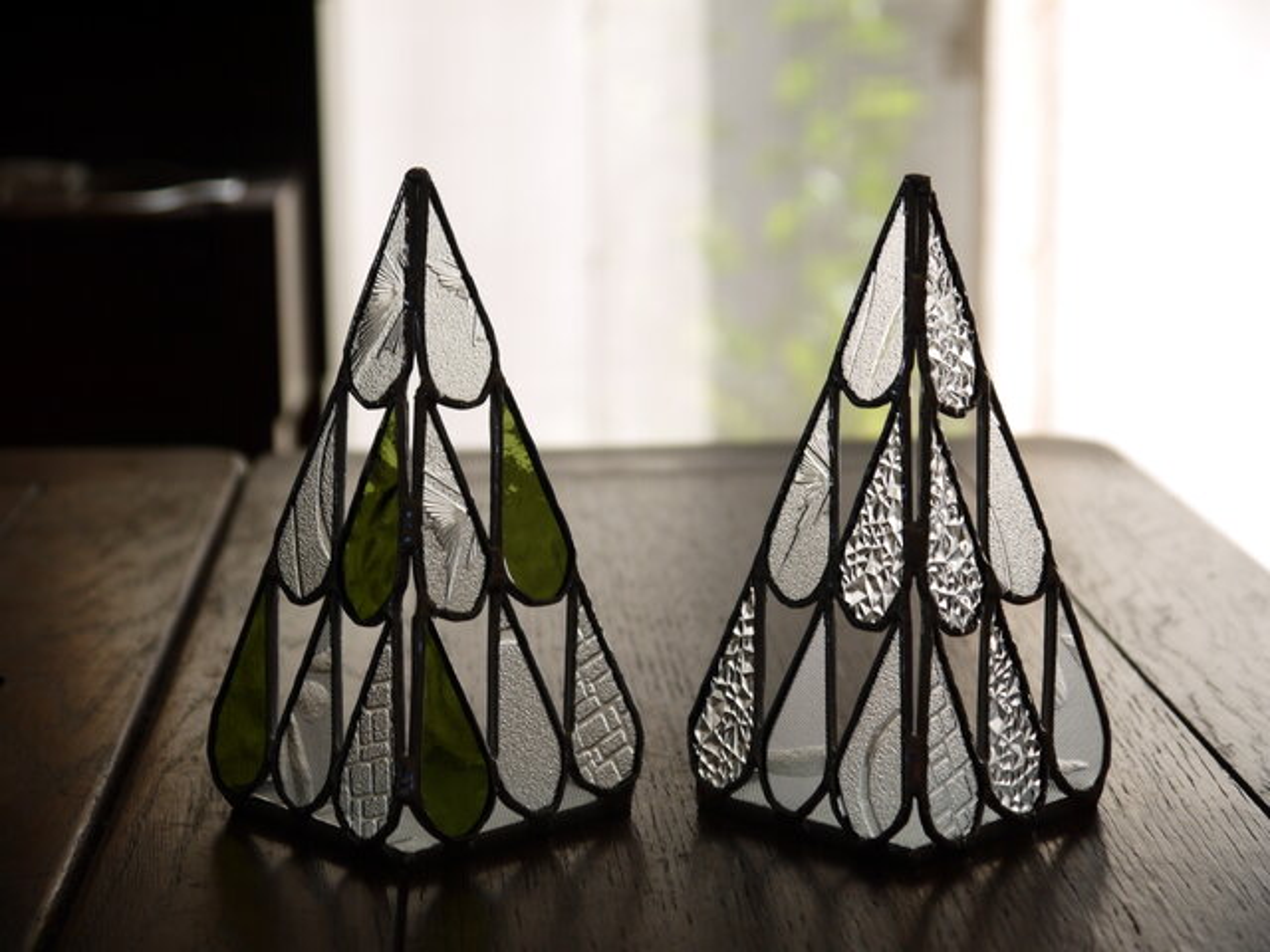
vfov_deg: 17.6
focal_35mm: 84
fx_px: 3082
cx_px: 635
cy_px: 476
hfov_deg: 23.3
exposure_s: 1/100
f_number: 5.6
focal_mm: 42
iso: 160
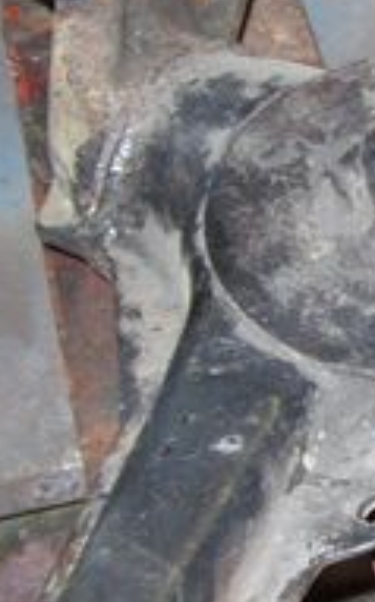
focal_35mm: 128
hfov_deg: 9.8
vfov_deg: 16.3
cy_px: 359
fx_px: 2098
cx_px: 624
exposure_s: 1/64
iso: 80
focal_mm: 6
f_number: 2.7
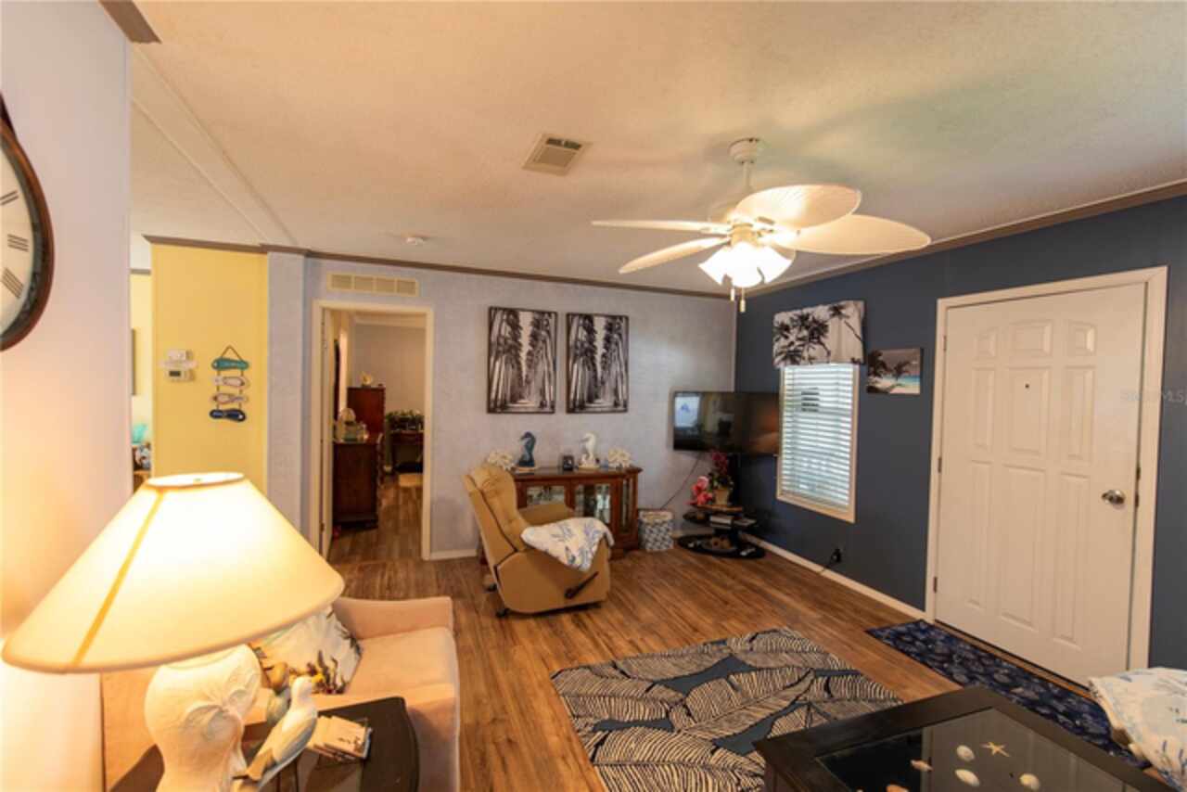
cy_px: 396
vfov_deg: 77.4
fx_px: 495
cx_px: 594
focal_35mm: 15
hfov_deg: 100.4
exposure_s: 1/20
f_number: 2.8
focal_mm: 15
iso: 100
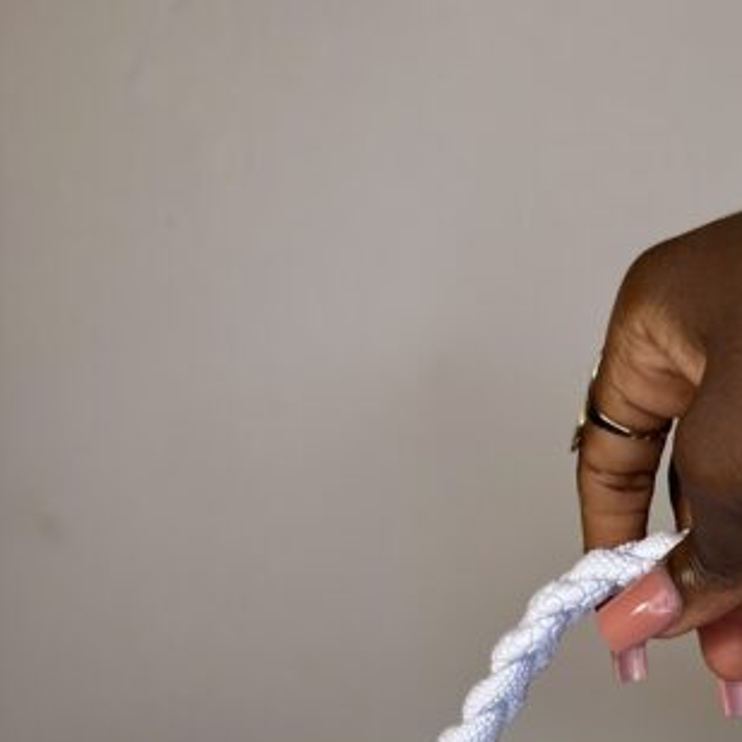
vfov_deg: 28.0
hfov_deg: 29.3
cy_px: 843
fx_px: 1334
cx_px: 716
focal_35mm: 55
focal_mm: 6.86
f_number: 1.78
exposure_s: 1/634
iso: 80
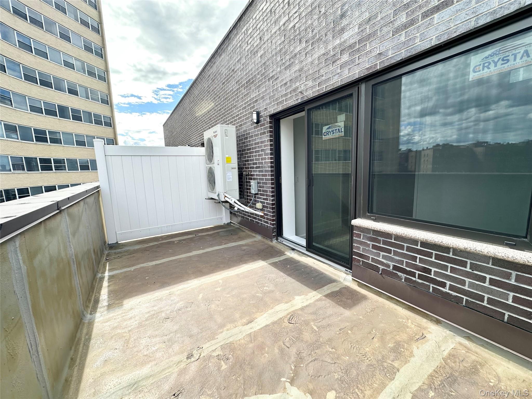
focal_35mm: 14
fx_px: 215
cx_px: 266
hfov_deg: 102.1
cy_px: 200
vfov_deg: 85.7
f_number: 2.2
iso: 40
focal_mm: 2.22
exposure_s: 1/548
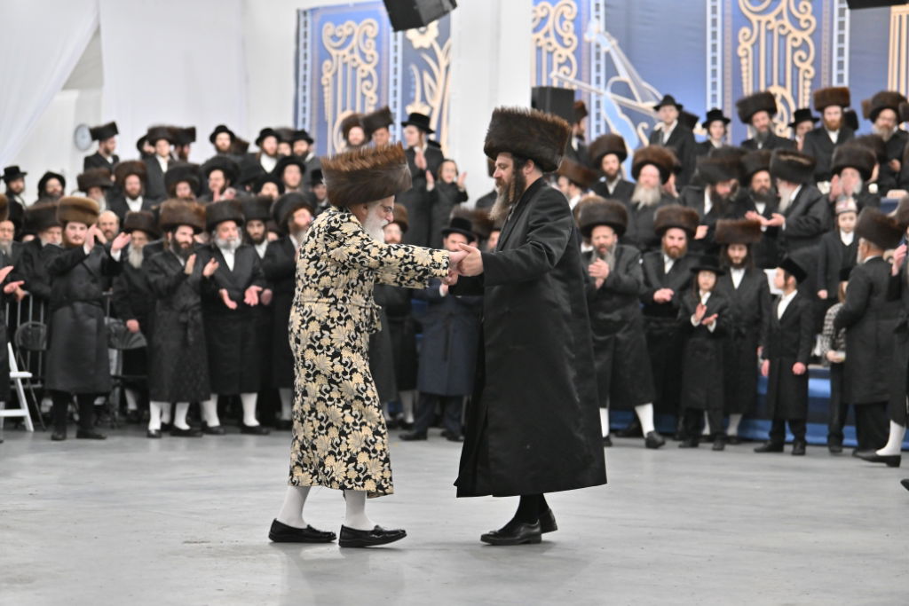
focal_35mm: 98
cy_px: 303
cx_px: 454
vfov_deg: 14.0
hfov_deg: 20.8
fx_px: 2475
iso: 2000
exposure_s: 1/400
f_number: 2.8
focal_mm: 98
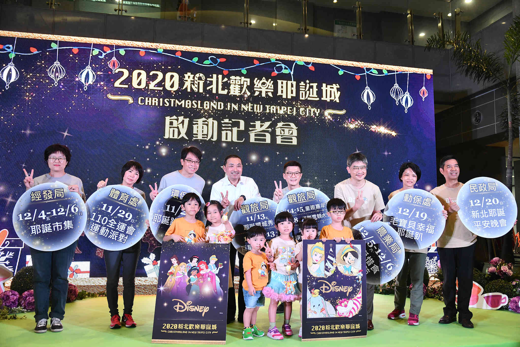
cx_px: 260
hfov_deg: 60.3
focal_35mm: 31
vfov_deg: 42.3
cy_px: 174
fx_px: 448
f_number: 5.6
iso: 2000
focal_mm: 31
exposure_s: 1/125
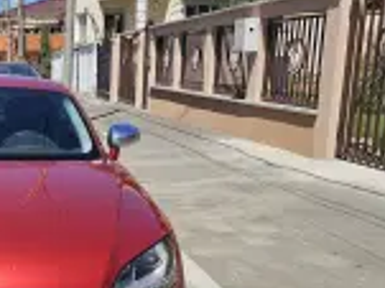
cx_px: -3
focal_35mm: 55
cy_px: 196
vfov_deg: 26.3
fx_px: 611
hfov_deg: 32.1
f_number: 1.7
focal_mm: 6.3
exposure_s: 1/900
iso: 10
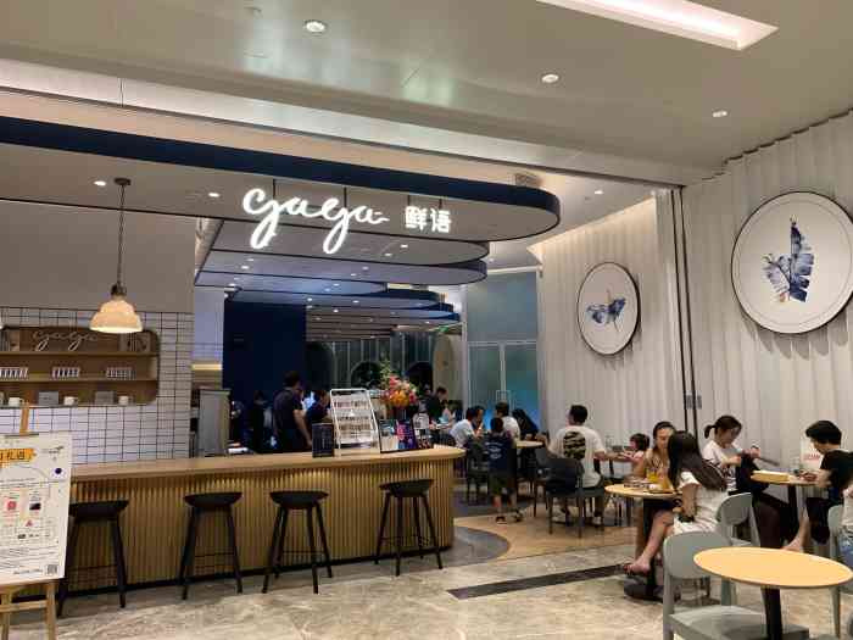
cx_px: 426
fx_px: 641
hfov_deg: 67.3
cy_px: 320
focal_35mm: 26
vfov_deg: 53.1
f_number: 1.8
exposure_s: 1/49
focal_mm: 4.25
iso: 100
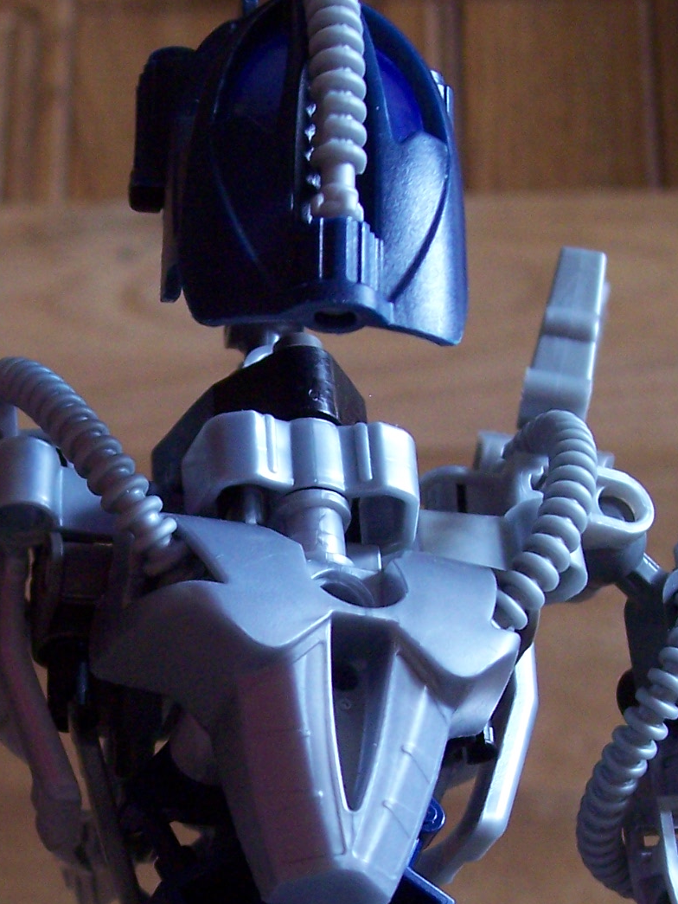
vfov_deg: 22.7
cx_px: 99
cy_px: 588
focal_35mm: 86
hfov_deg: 17.0
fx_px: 2245
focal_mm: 8
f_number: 3.4
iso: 200
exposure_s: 1/8
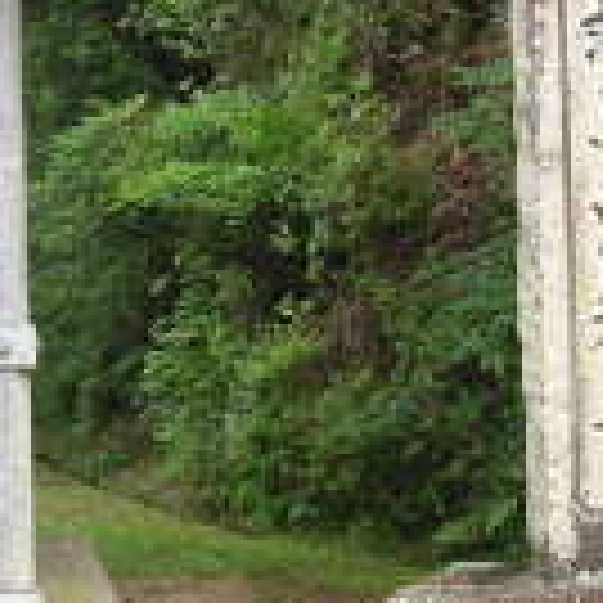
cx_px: -135
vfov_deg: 15.0
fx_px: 2266
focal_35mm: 115
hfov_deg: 14.6
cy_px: 72
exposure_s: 1/71.6
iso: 50
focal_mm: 5.8
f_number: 2.8
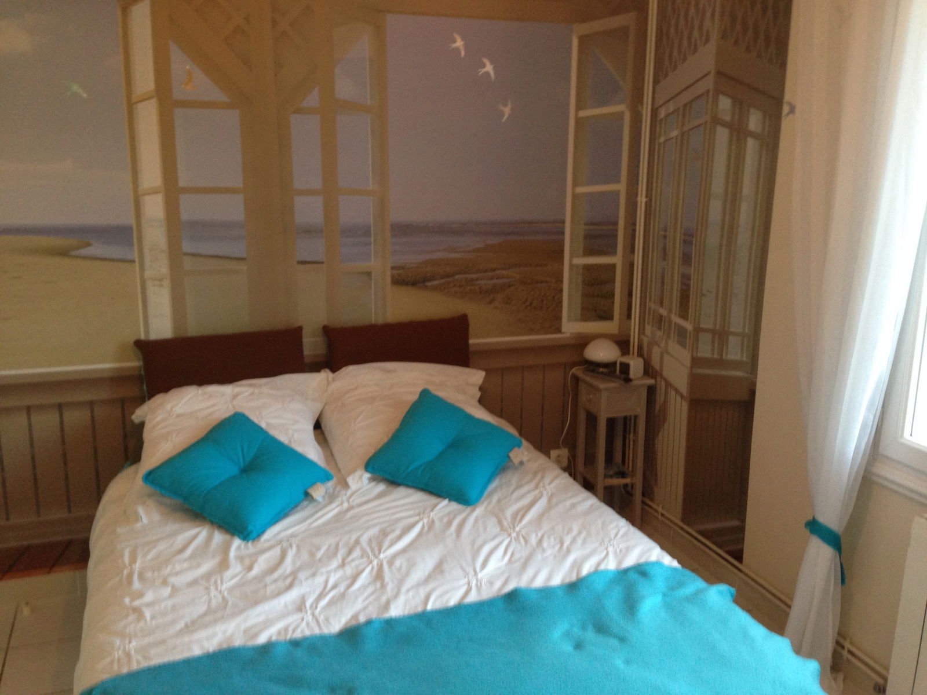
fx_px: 884
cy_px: 348
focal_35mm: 33
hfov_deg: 55.4
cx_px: 464
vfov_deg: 42.9
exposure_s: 1/20
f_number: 2.4
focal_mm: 4.12
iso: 160
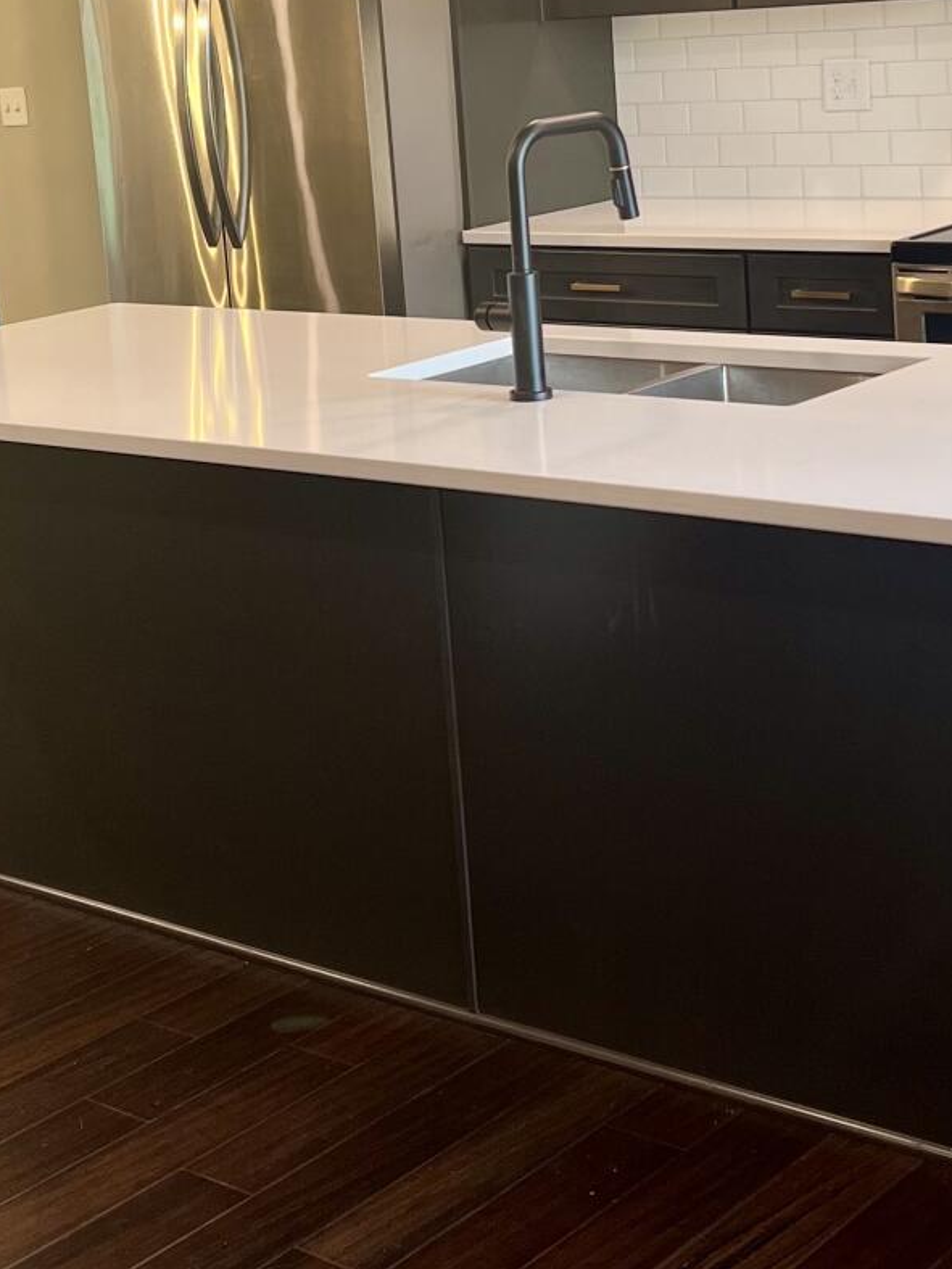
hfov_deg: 22.2
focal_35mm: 66
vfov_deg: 28.7
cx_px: 419
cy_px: 253
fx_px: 2420
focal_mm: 5.7
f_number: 1.5
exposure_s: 1/60
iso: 80
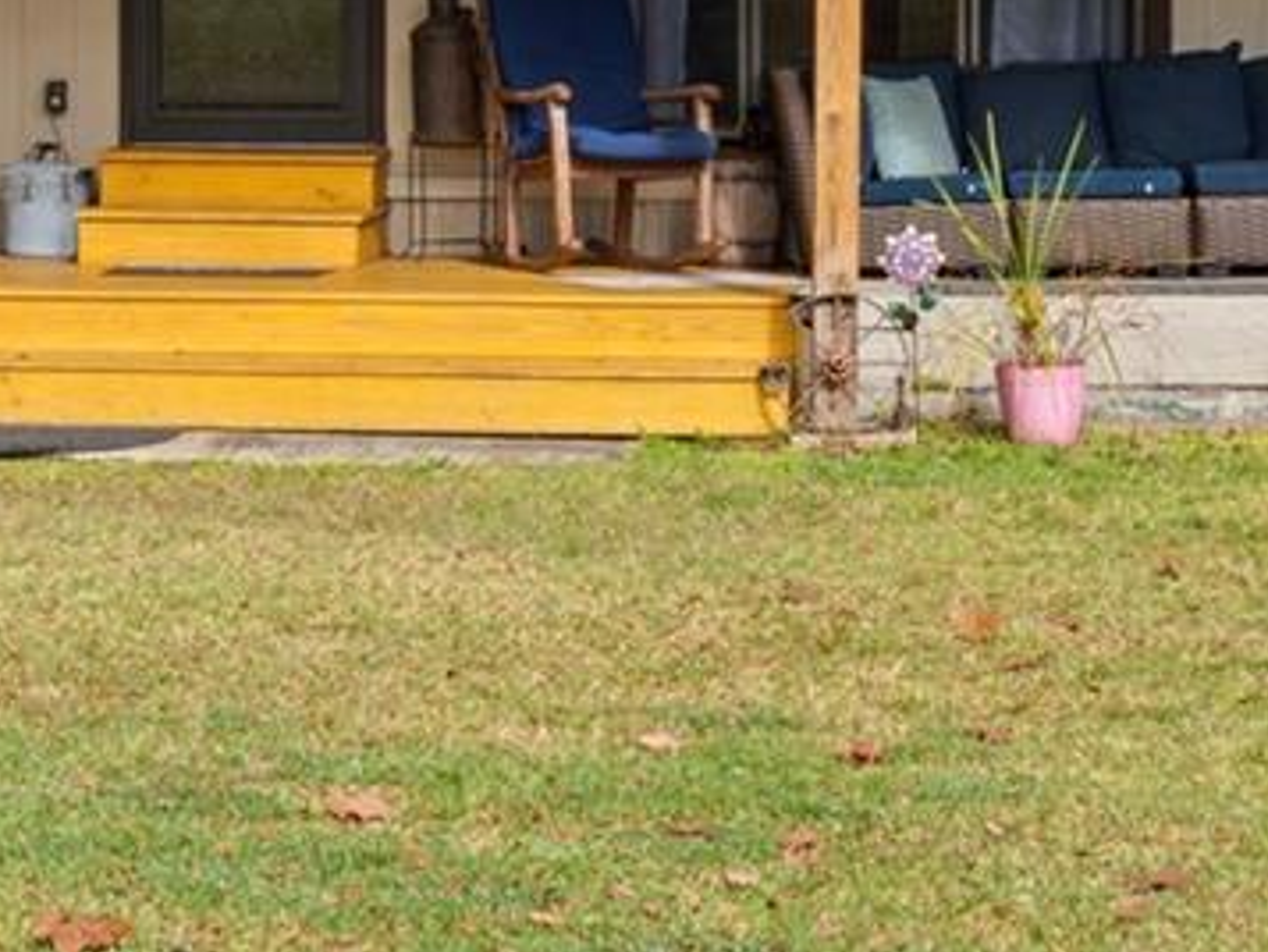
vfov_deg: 10.4
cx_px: 362
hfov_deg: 13.9
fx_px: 5203
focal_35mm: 142
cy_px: 234
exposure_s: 1/40
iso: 250
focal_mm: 33
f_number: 16
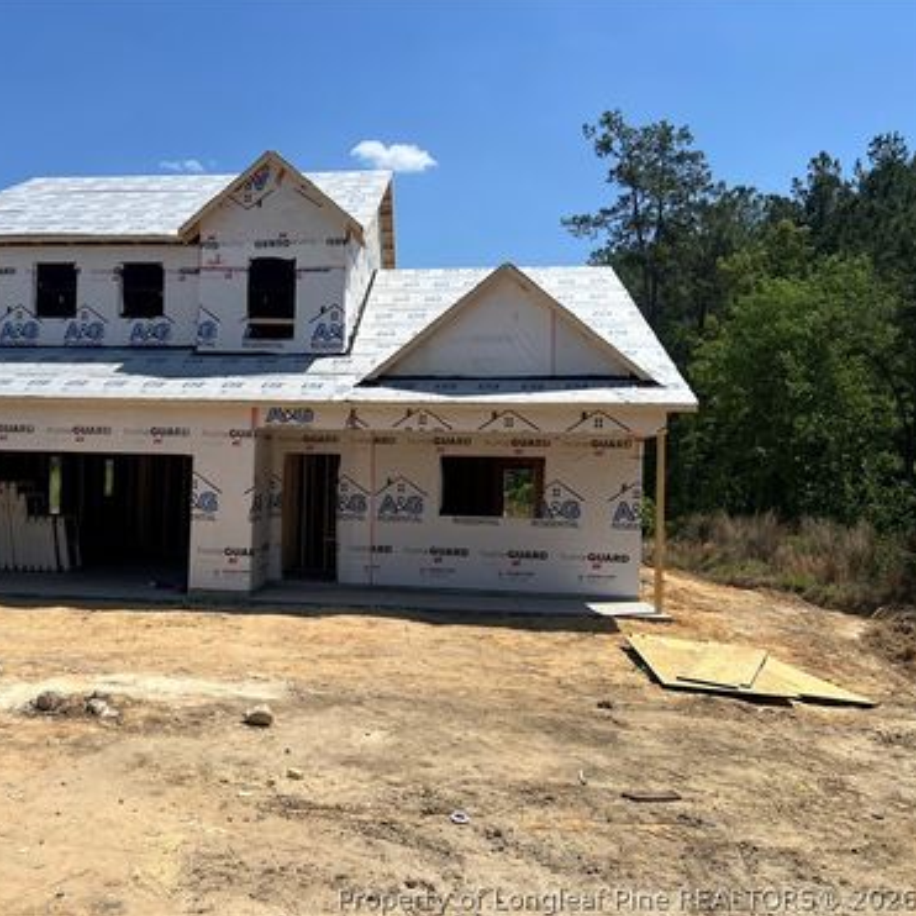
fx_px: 928
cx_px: 306
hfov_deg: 51.6
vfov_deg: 52.5
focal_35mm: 31
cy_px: 456
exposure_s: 1/6579
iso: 50
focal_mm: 5.7
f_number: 1.5
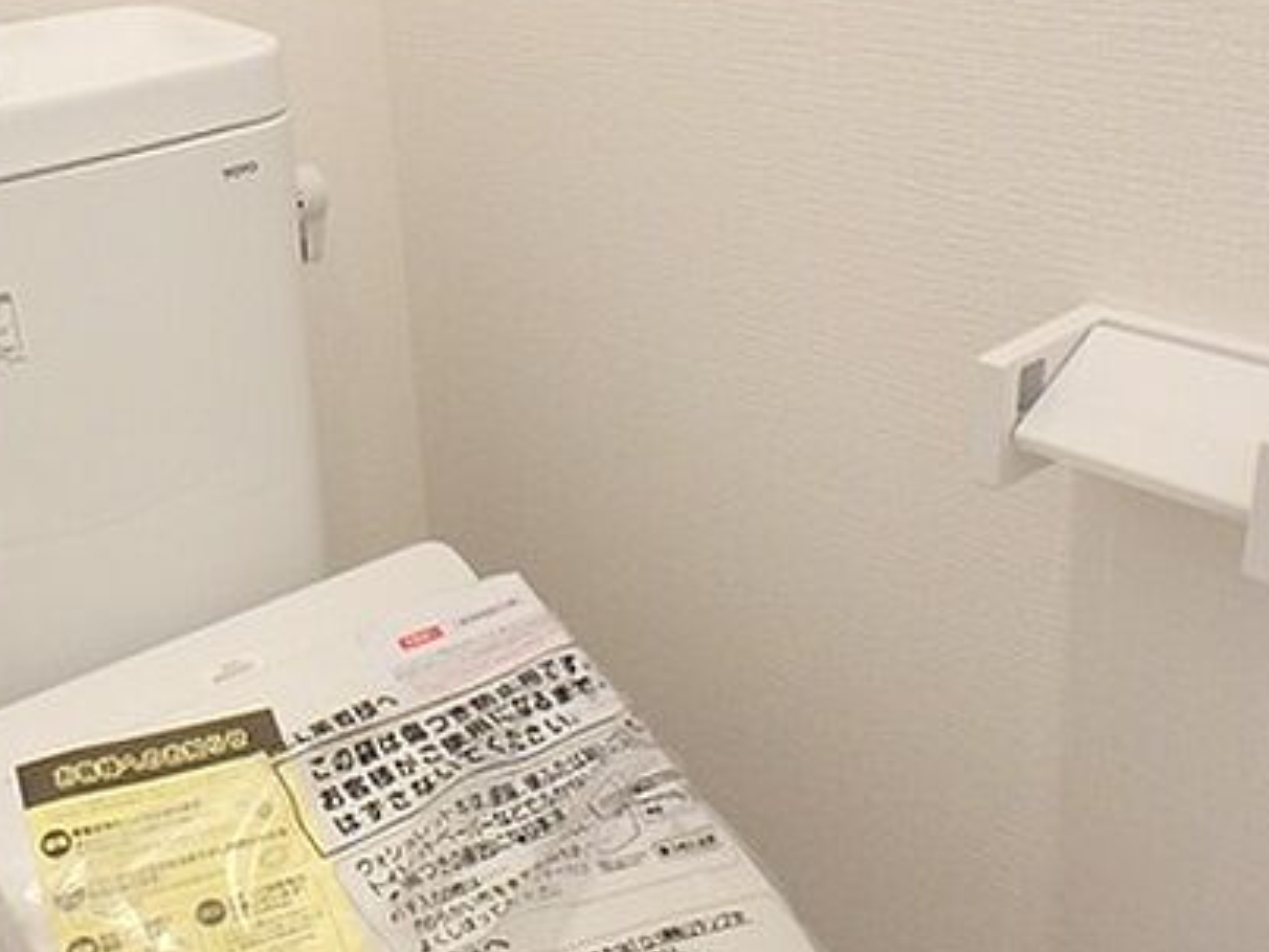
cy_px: 449
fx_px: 1576
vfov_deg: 33.6
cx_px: 380
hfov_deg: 43.0
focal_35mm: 43
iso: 400
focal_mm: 3.7
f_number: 3.5
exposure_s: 1/30
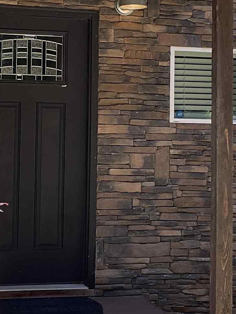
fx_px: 836
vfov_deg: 21.2
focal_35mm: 92
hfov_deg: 16.1
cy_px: 97
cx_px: 114
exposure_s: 1/302
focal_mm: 3
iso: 16
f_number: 1.8
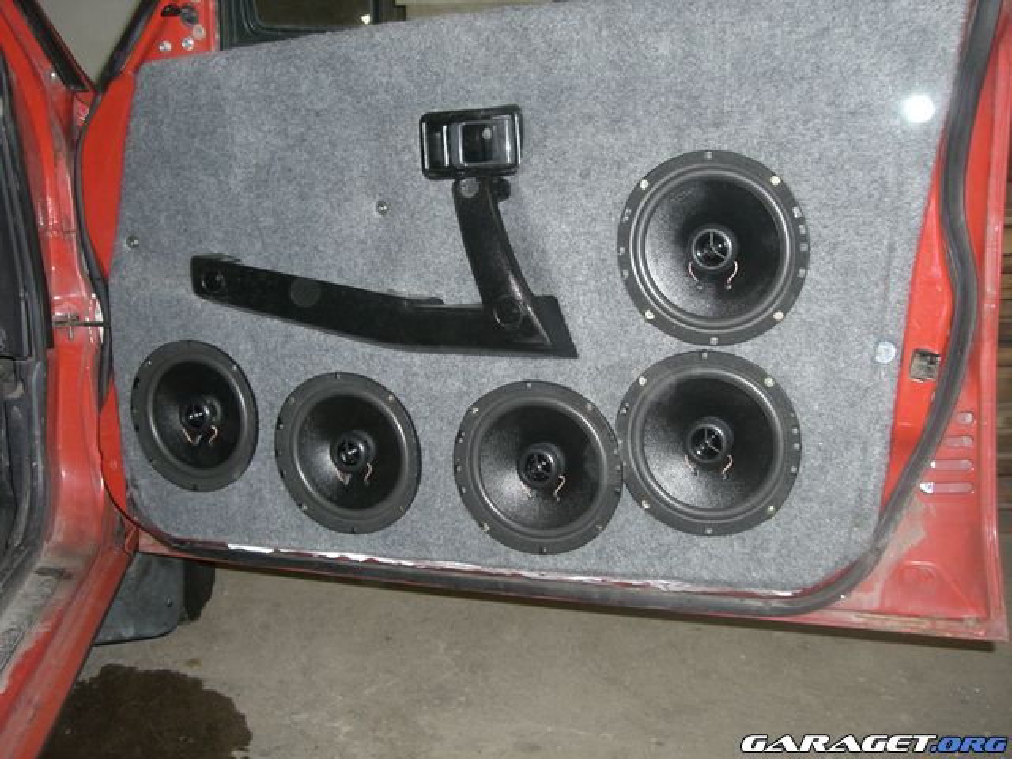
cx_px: 506
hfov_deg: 49.0
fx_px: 1111
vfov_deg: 37.7
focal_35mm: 38
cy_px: 380
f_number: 2.7
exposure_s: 1/60
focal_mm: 6.2
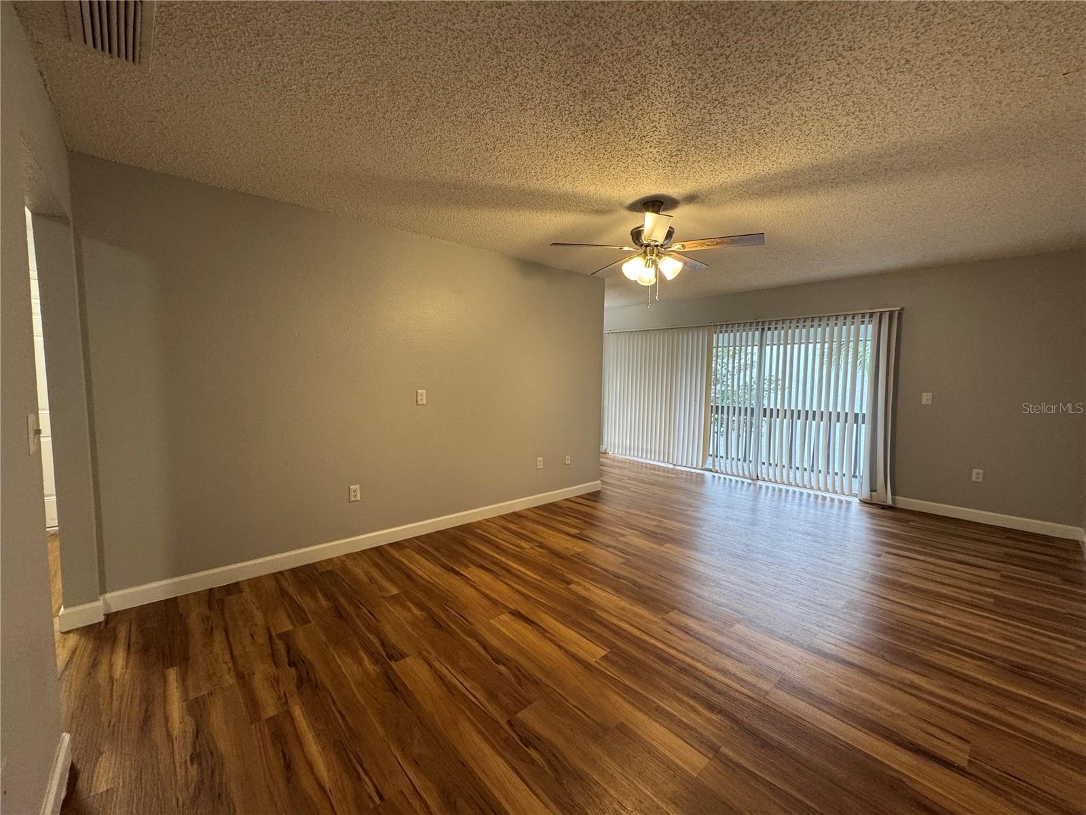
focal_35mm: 14
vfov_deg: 85.7
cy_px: 408
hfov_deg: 102.1
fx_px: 439
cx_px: 543
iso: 200
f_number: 2.2
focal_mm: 2.22
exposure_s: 1/60
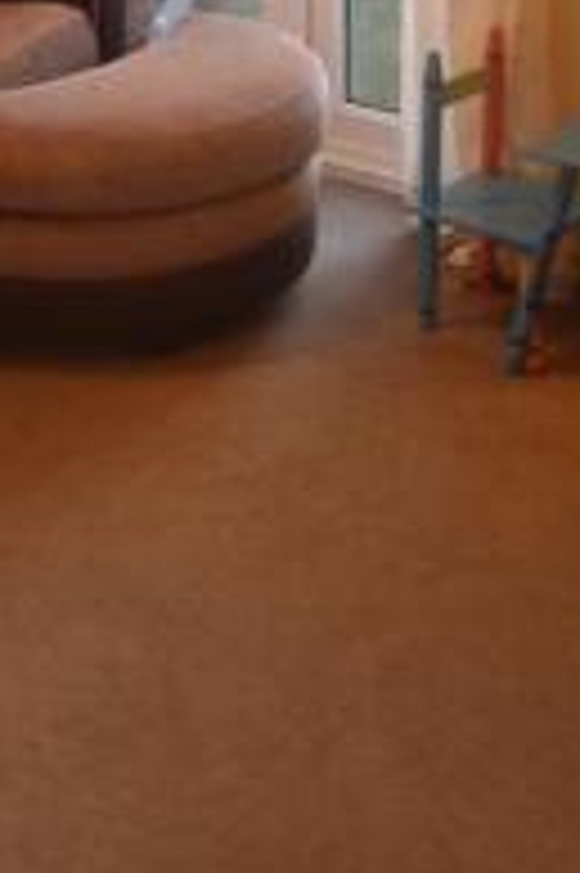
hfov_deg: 18.1
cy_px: 142
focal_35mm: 75
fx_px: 1816
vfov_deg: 26.4
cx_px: 362
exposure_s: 1/4
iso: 100
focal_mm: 4.3
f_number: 3.3
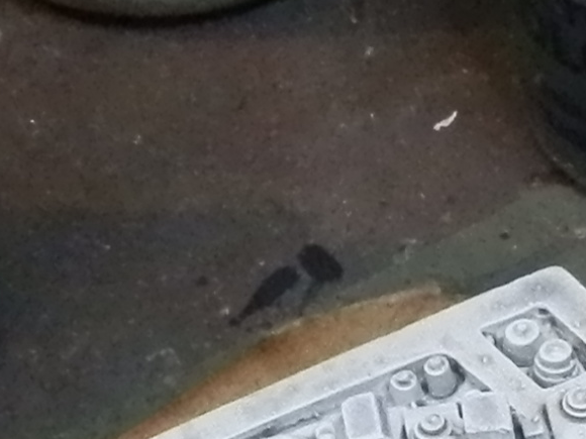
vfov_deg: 7.2
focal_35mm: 207
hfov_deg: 9.2
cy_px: 410
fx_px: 3504
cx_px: 941
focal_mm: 5
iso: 400
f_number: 3.1
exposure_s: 1/125
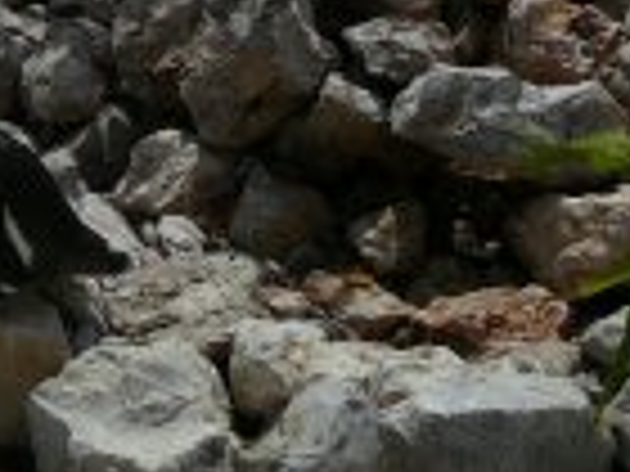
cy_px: 29
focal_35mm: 125
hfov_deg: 15.7
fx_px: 2275
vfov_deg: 11.8
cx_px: 135
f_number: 5
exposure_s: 1/2000
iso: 100
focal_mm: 5.2
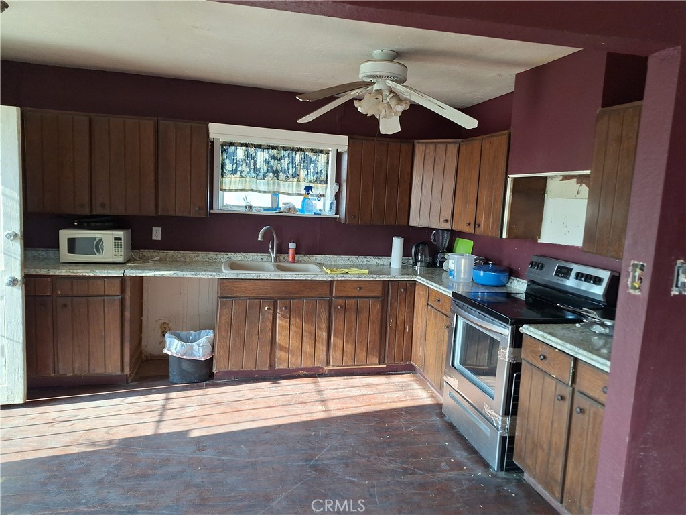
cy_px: 258
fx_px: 456
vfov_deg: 58.9
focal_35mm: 23
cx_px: 343
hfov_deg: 73.9
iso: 80
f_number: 1.8
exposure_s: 1/120
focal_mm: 5.54
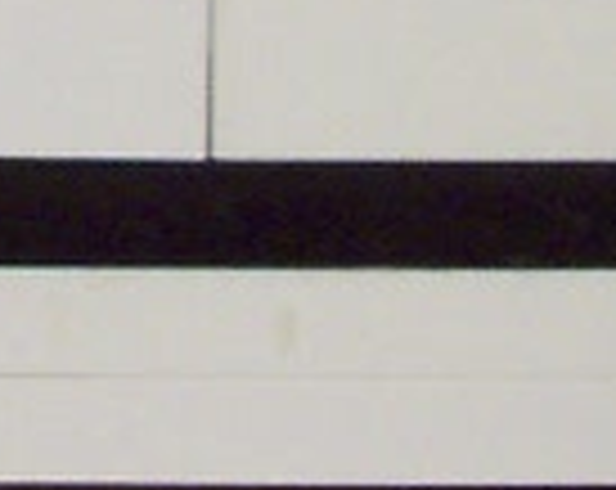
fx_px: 5130
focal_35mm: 282
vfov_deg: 5.4
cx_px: 54
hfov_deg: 6.9
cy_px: -427
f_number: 2.8
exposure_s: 1/30
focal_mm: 8
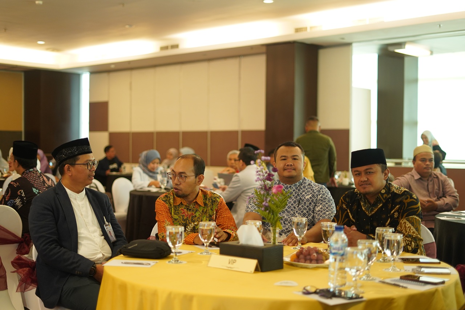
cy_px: 155
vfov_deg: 27.0
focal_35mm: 50
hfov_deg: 39.6
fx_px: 646
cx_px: 232
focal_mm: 50
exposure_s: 1/100
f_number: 1.8
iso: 1000
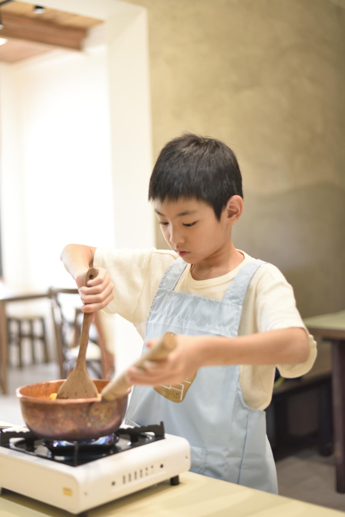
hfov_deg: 27.0
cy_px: 258
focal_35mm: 50
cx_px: 172
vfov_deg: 39.6
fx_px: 718
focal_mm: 50
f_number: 1.8
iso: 800
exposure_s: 1/250
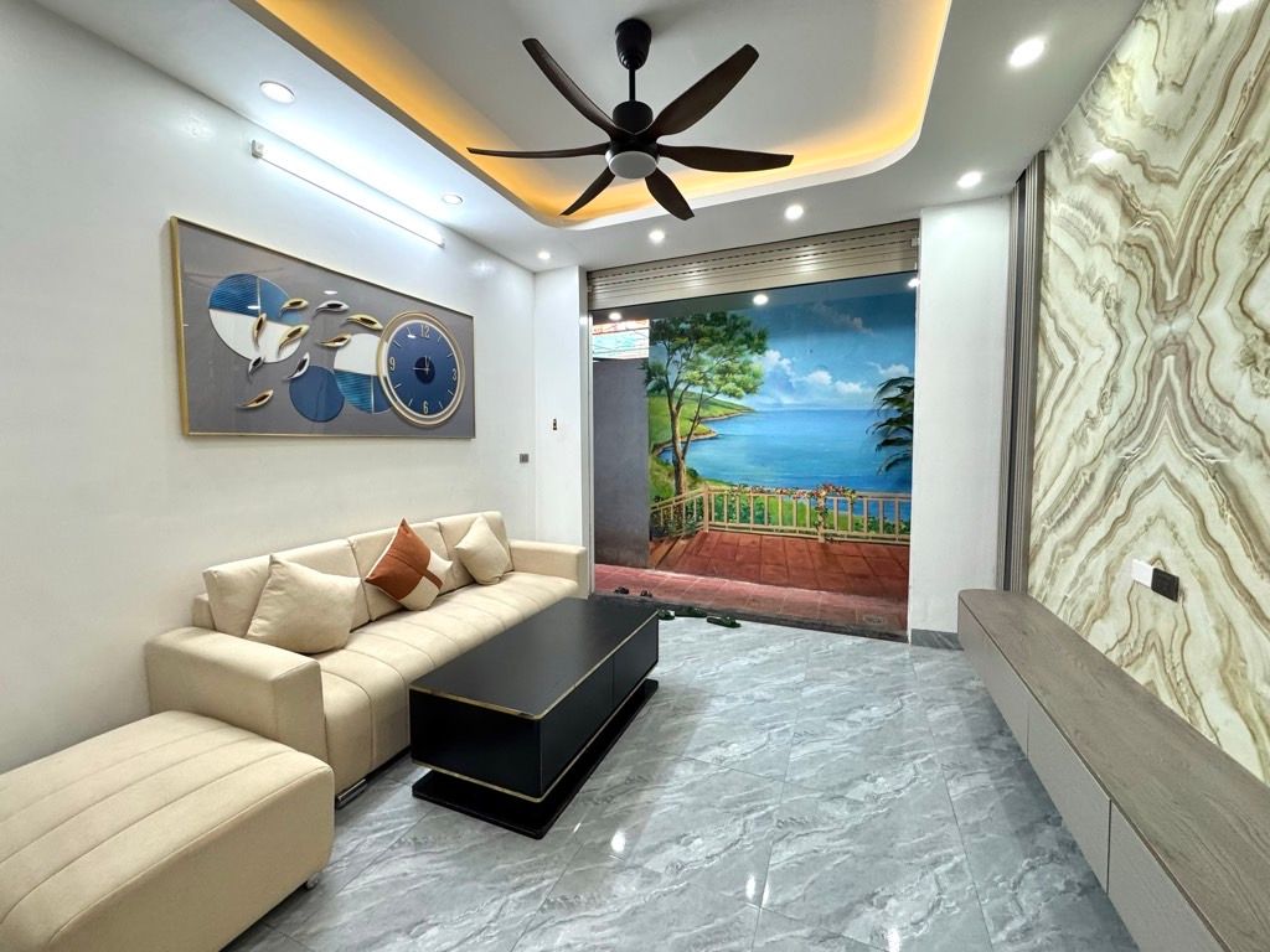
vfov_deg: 85.7
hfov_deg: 102.1
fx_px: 514
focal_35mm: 14
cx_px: 635
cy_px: 476
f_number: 2.2
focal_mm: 2.22
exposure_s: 1/100
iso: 200
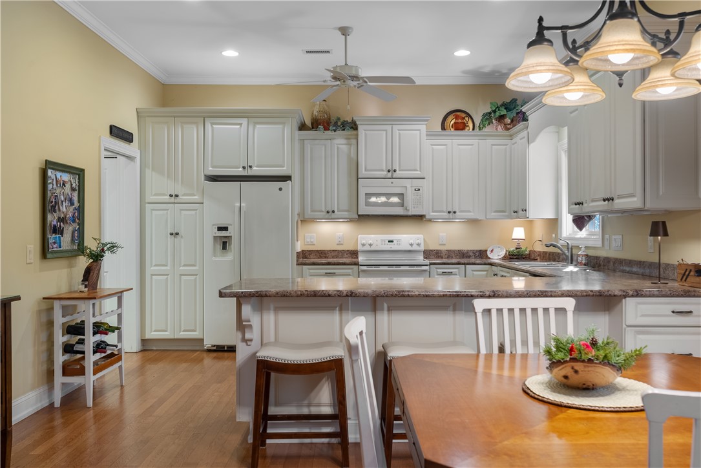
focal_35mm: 31
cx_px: 350
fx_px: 604
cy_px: 234
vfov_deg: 42.4
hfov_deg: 60.3
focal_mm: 31
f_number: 8
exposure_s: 1/2.5
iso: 250
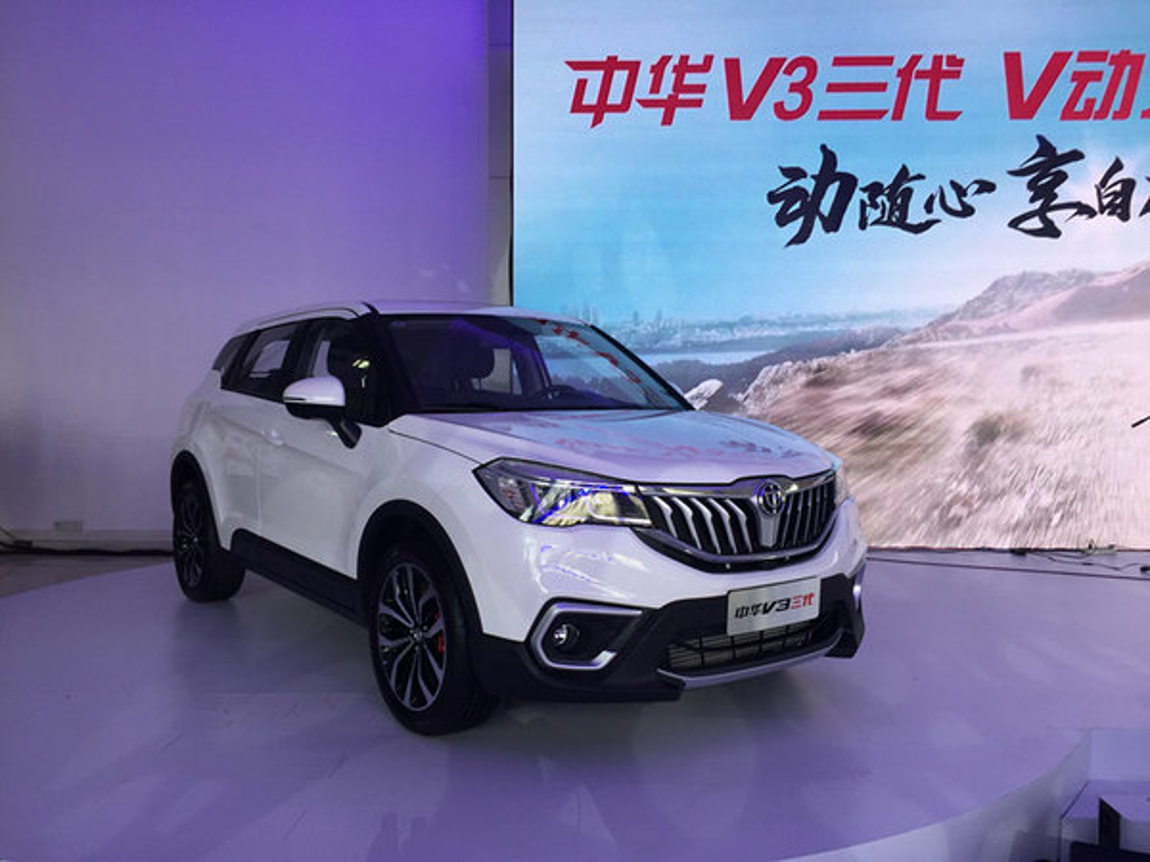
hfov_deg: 61.7
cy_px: 431
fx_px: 963
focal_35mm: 29
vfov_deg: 48.2
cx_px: 575
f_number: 2.2
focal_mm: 4.15
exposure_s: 1/100
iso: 32
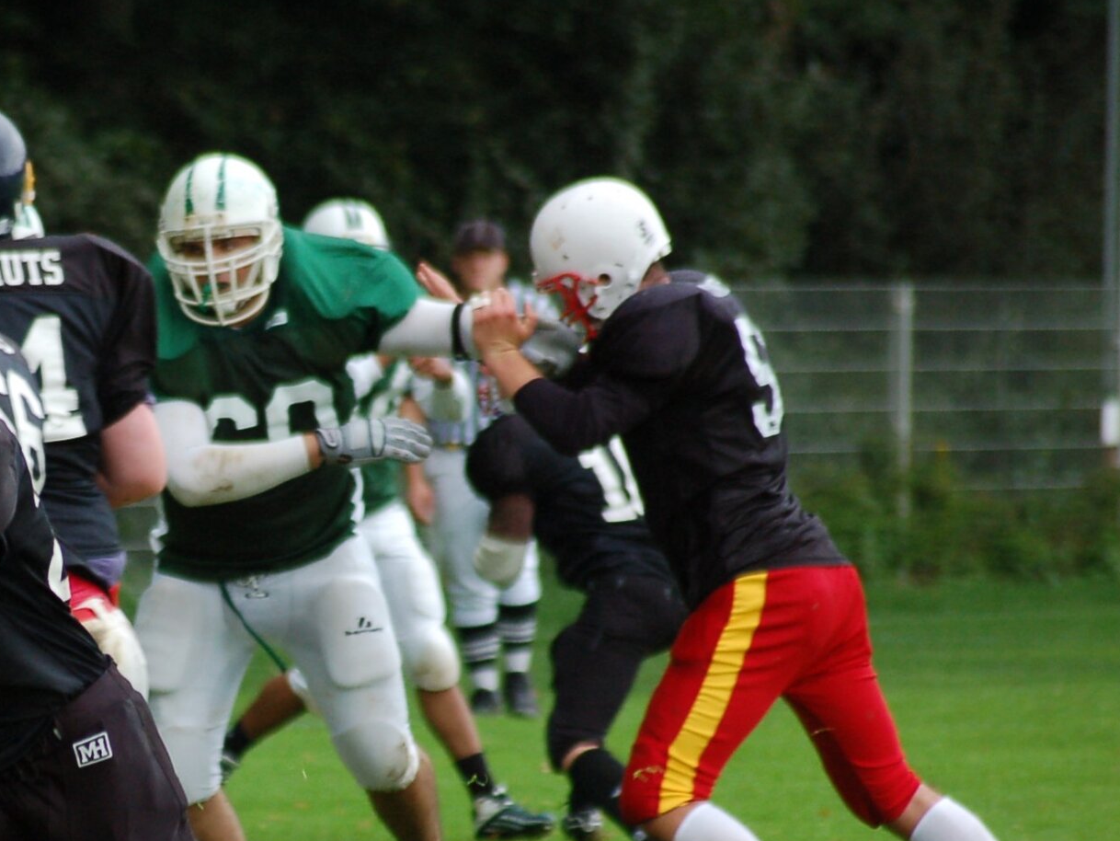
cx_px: 122
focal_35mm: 507
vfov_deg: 2.9
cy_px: 667
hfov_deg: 3.9
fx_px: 16403
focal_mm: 195
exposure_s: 1/500
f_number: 5
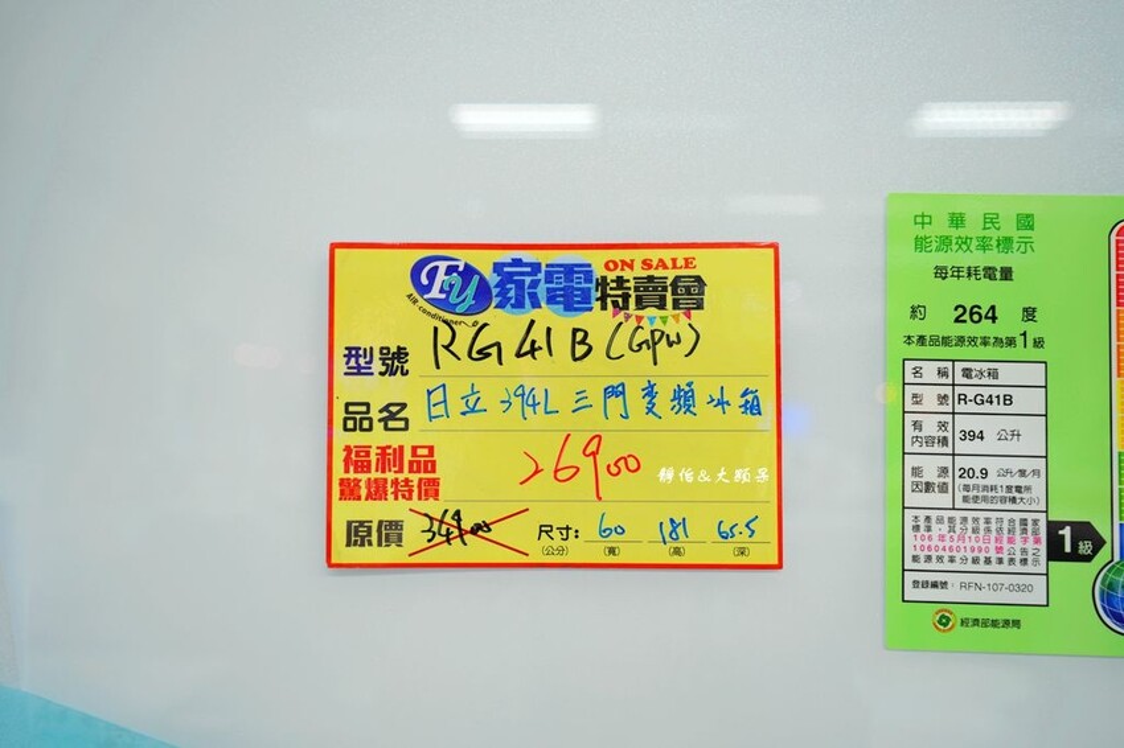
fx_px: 874
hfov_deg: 65.5
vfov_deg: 46.4
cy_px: 374
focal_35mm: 28
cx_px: 562
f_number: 3.2
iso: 160
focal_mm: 28
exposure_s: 1/40
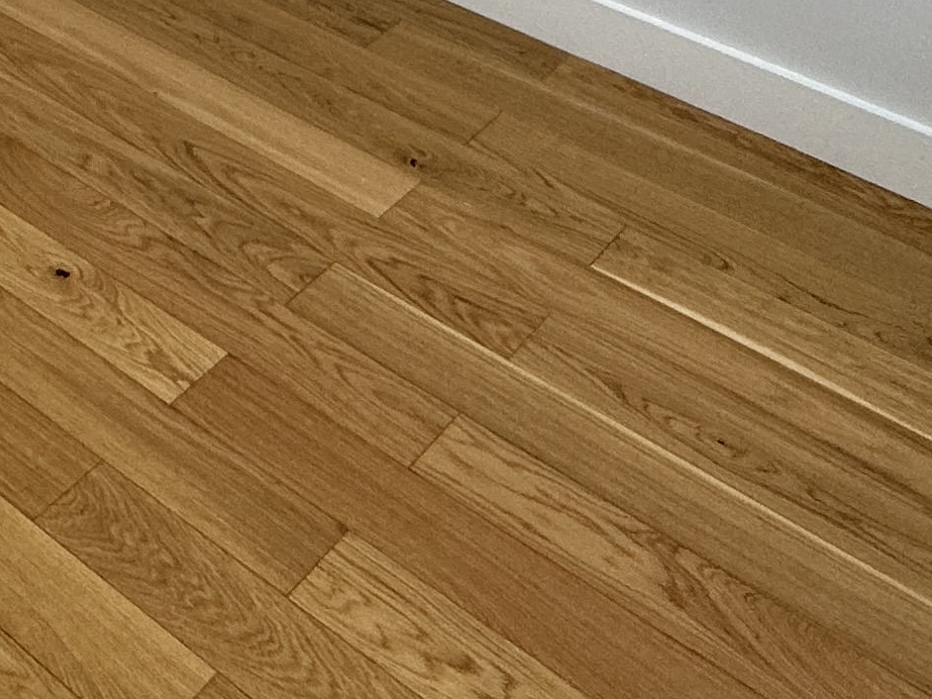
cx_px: 39
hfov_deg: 30.3
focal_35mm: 60
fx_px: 1616
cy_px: -251
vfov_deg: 21.6
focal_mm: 2.22
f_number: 2.2
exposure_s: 1/120
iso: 125
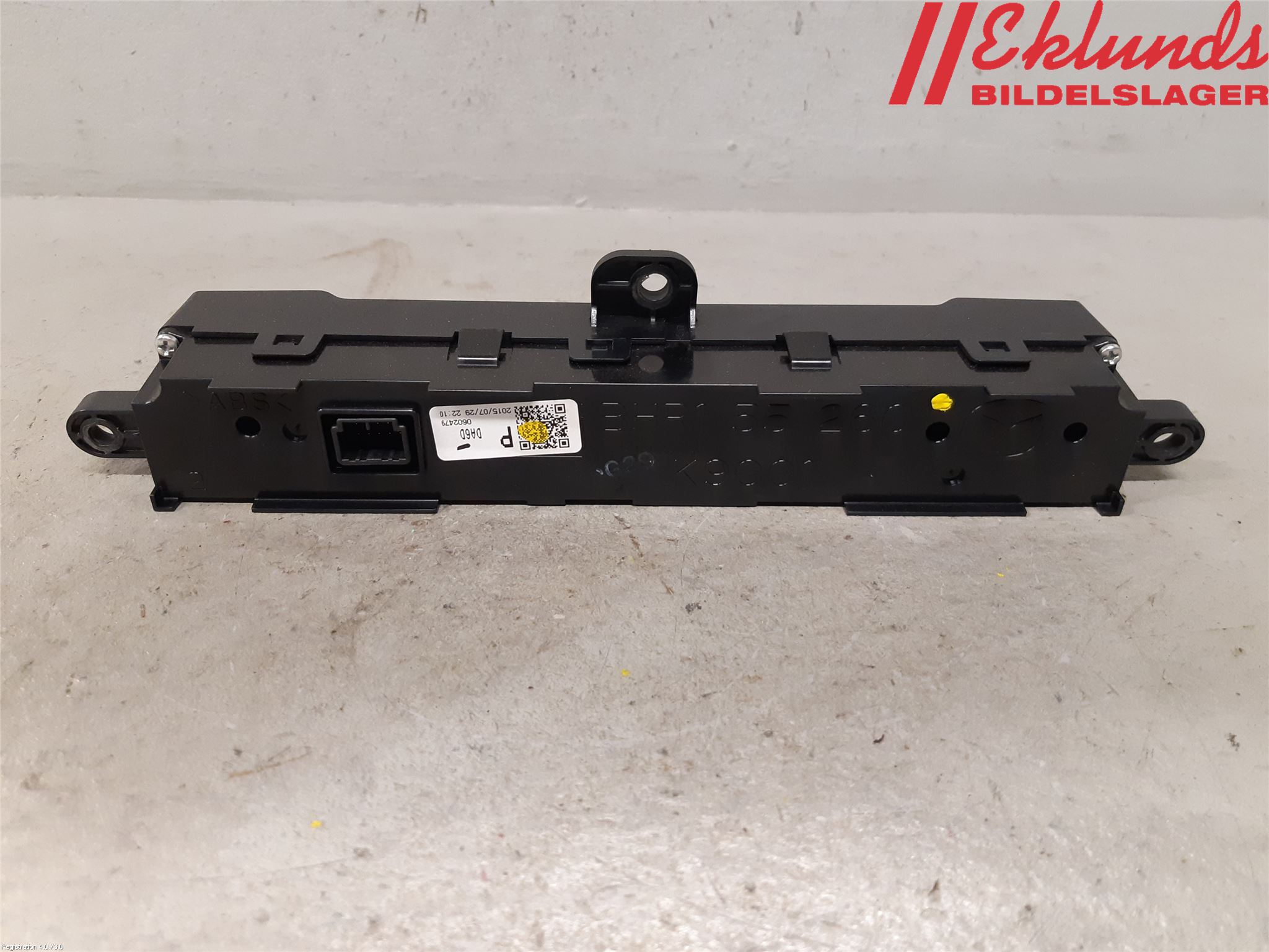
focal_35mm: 26
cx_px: 634
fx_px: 953
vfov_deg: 53.1
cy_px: 476
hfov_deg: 67.3
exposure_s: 1/50
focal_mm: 3.93
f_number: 1.7
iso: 250
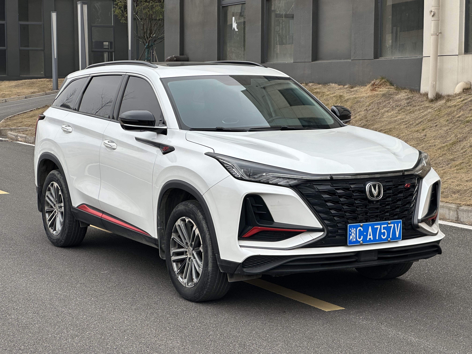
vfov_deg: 19.1
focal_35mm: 77
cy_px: 177
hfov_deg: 25.3
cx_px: 236
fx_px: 1050
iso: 40
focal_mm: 9
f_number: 2.8
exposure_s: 1/99
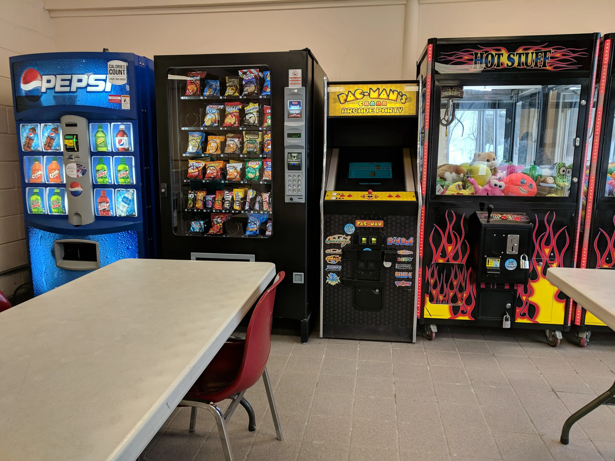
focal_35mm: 26
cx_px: 308
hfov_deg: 67.3
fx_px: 462
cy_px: 230
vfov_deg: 53.1
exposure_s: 1/120
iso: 101
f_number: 2
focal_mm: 4.67
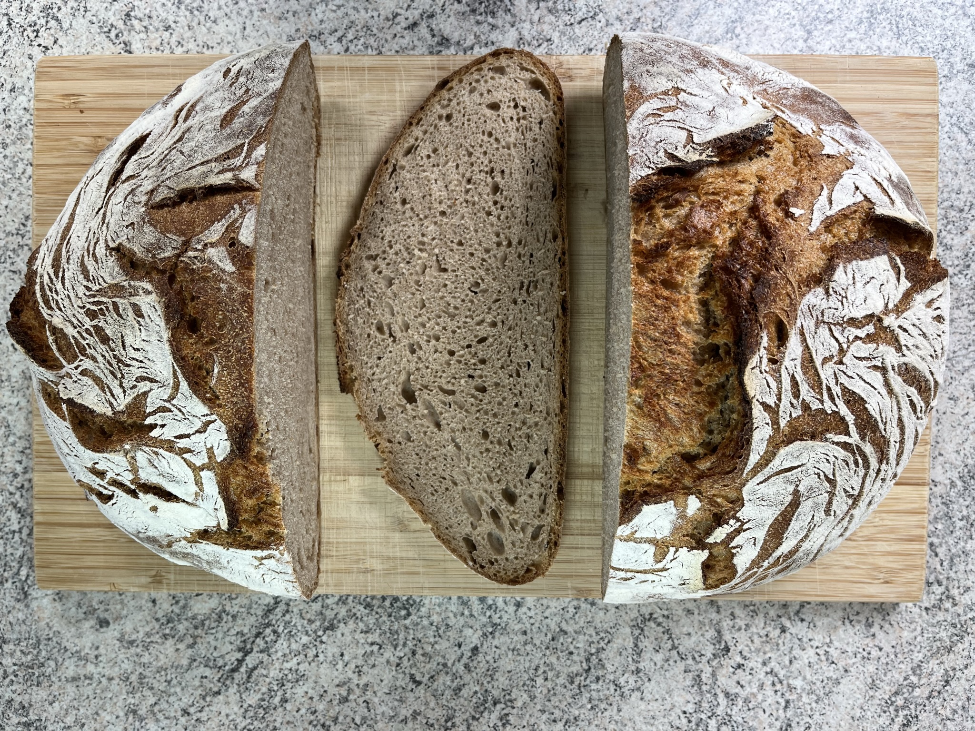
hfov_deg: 67.3
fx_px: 732
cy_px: 366
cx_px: 488
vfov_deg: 53.1
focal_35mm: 26
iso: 64
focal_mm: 5.1
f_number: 1.6
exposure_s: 1/82
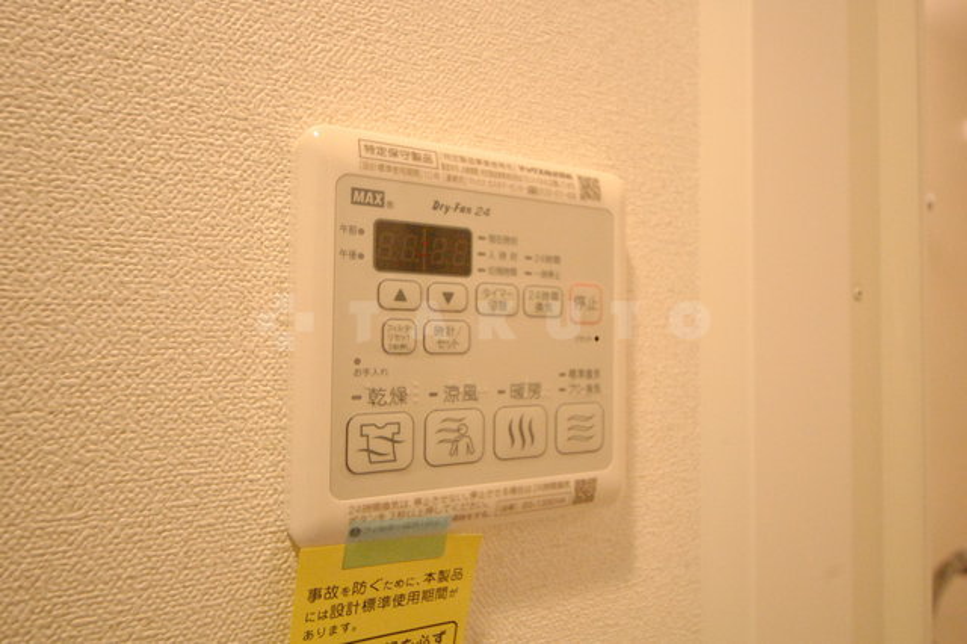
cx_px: 484
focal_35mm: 21
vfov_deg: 59.4
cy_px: 322
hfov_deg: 81.2
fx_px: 564
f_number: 5.3
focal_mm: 14
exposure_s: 1/60
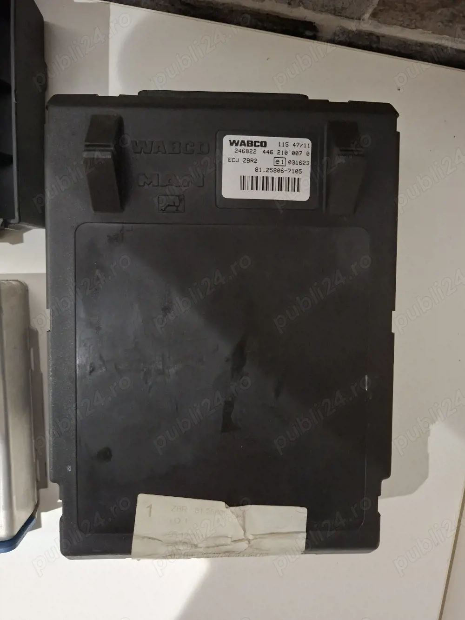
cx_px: 232
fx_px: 412
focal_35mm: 23
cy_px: 310
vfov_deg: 73.9
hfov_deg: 58.9
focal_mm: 5.54
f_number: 1.8
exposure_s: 1/20
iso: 1250
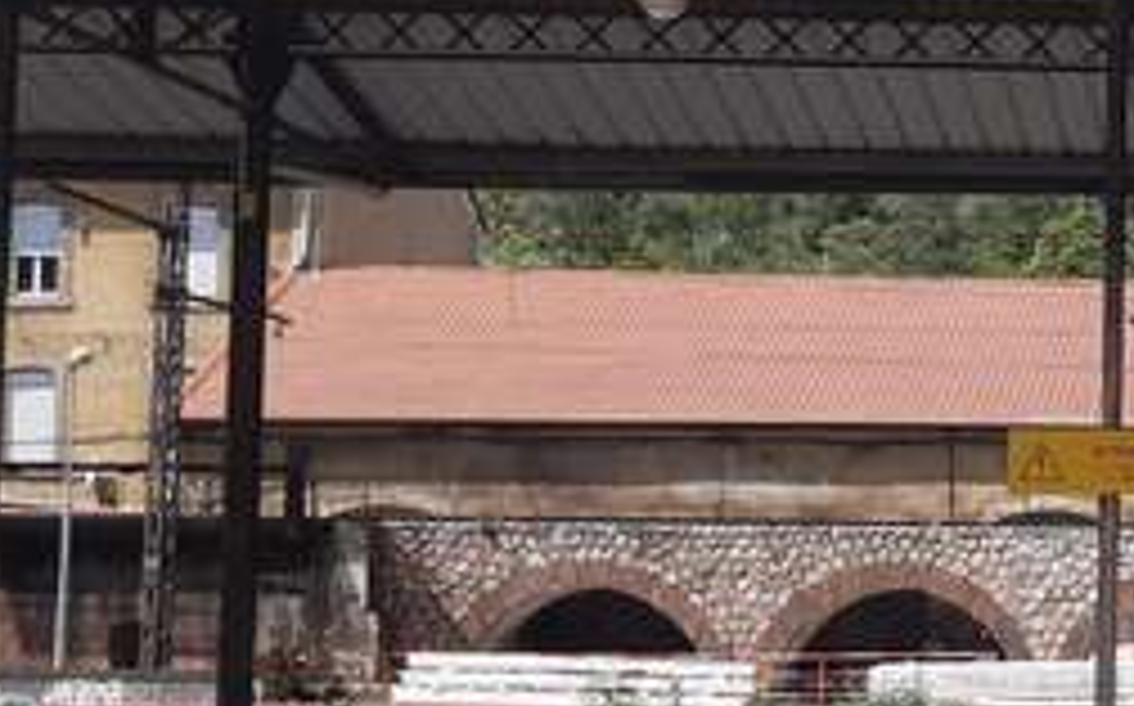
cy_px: 517
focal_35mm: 84
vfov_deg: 15.5
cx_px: 1620
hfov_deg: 21.4
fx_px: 2594
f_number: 1.7
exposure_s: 1/1439
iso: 40
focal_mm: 3.92
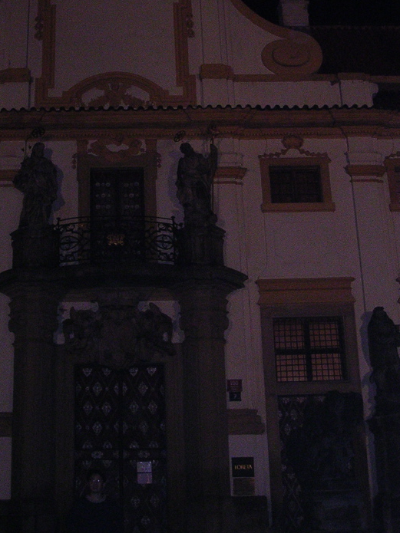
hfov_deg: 25.9
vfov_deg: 34.2
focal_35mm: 56
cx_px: 115
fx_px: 863
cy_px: 206
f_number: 2.8
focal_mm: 5.8
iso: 400
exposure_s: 1/60.1
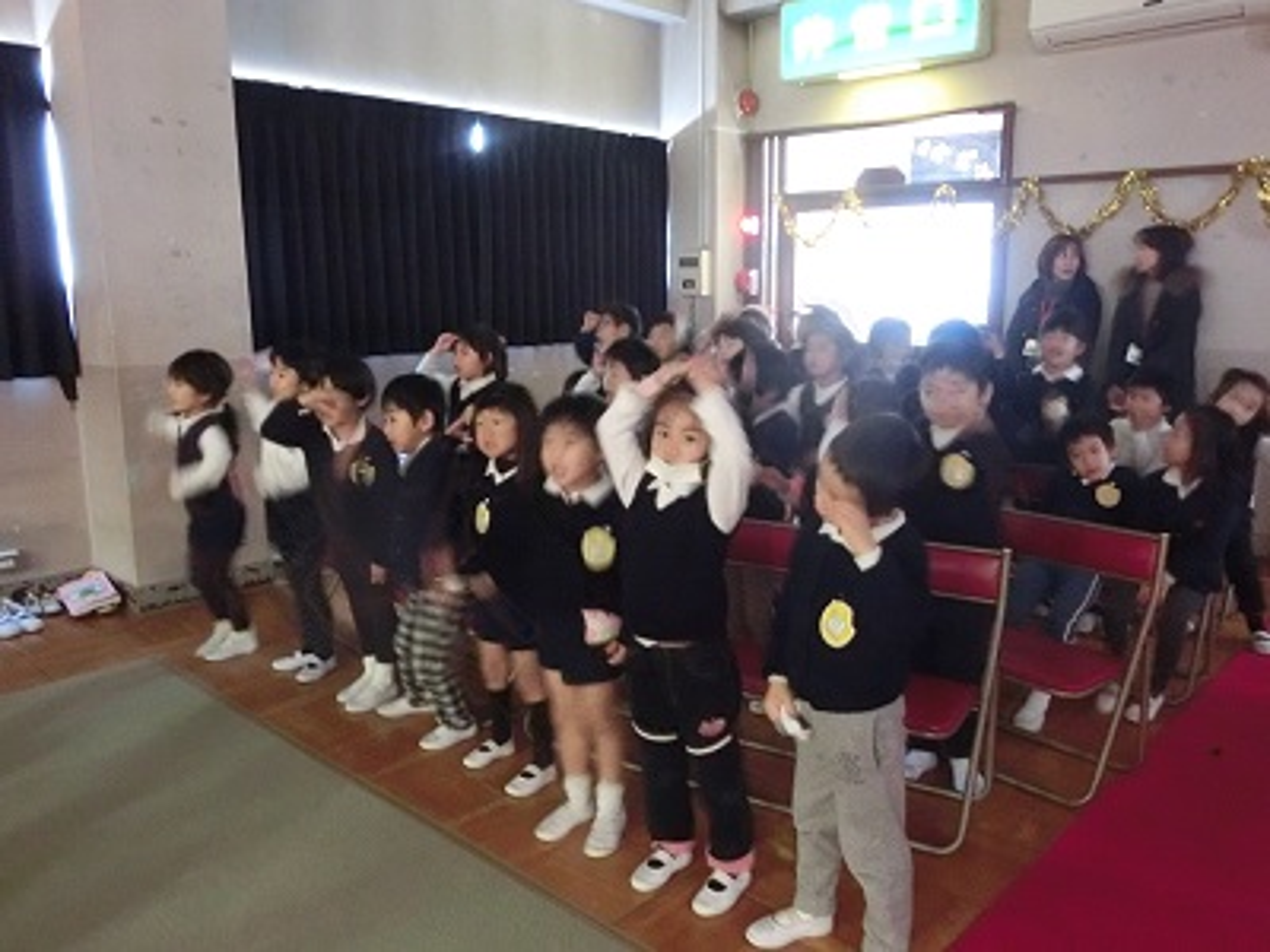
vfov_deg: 49.7
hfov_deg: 63.4
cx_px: 635
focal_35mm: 28
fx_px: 1027
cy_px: 476
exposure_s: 1/15
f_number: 3.3
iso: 3200
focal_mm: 4.87
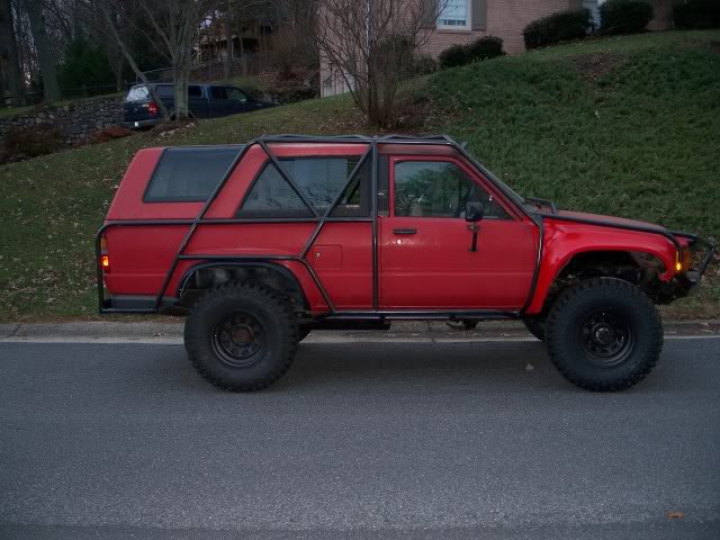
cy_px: 270
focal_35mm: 37
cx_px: 360
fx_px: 770
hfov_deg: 50.1
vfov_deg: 38.7
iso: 200
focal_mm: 7.8
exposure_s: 1/60
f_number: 2.8
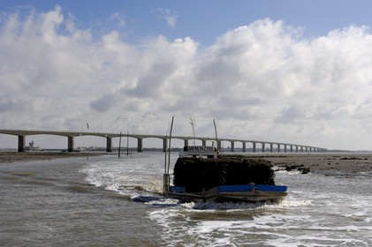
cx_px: 186
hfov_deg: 35.1
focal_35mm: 57
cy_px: 124
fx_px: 589
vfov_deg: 23.7
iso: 100
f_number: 13
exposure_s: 1/200
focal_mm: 38
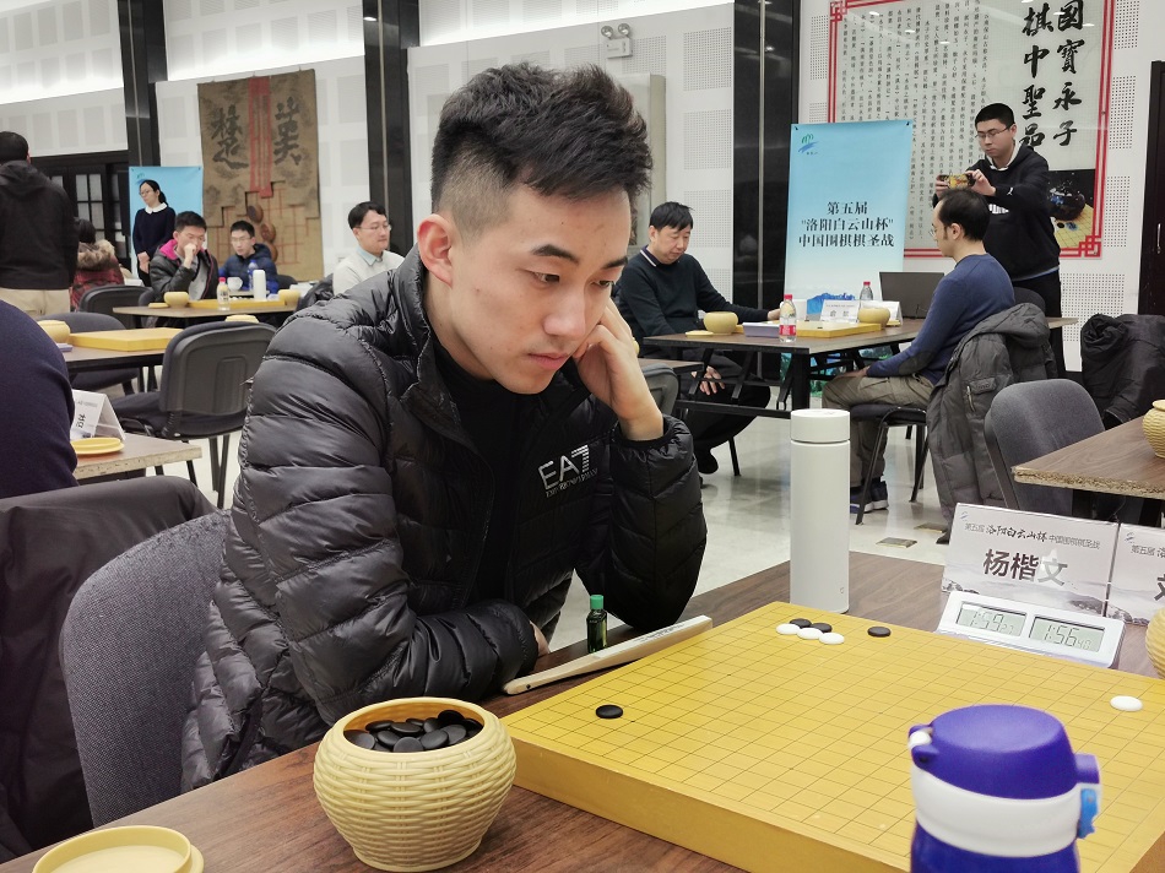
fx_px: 1245
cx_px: 582
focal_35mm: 37
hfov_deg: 50.1
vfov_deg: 38.6
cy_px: 436
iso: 125
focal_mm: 5.56
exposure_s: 1/100
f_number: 1.6
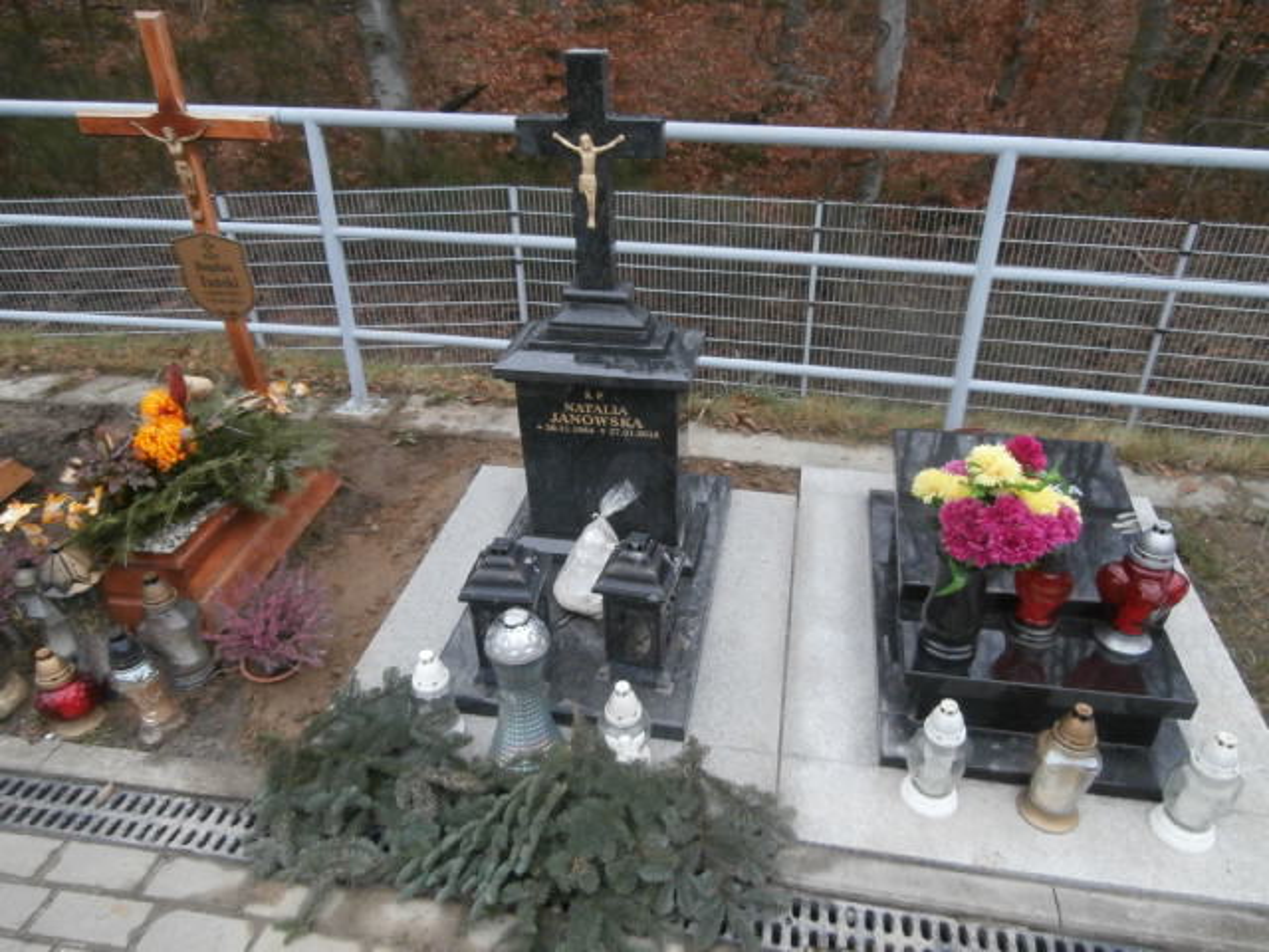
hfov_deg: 71.6
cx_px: 634
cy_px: 476
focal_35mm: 24
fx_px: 880
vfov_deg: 56.8
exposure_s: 1/200
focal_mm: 4.2
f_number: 3
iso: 400
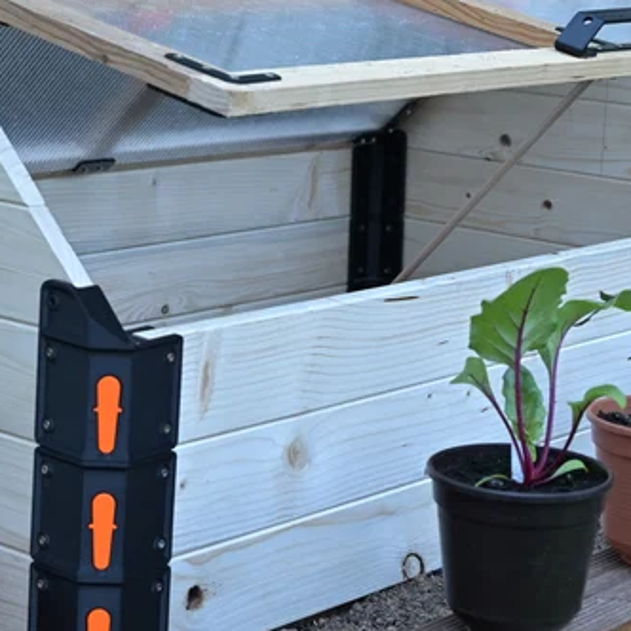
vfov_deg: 17.2
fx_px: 2083
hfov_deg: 17.2
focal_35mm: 101
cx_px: 242
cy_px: 183
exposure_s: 1/50
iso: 500
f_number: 5
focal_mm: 42
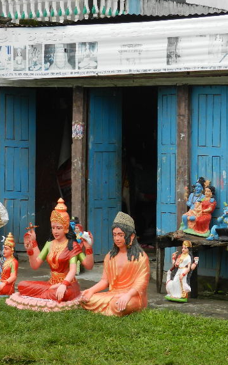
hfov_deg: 12.9
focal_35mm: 101
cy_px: 178
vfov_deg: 20.6
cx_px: 172
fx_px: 1004
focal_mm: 12.3
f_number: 4.6
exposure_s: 1/500
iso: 160
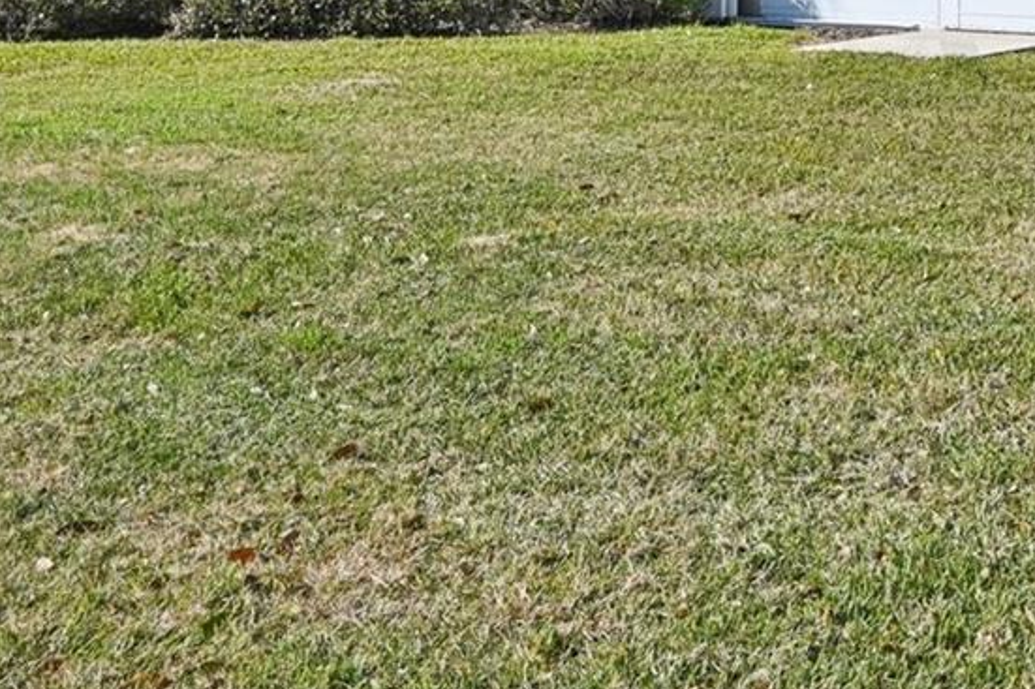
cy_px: -160
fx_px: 1795
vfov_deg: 20.2
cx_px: 1319
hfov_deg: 27.3
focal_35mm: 62
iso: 400
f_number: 8
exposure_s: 1/2000
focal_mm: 21.5
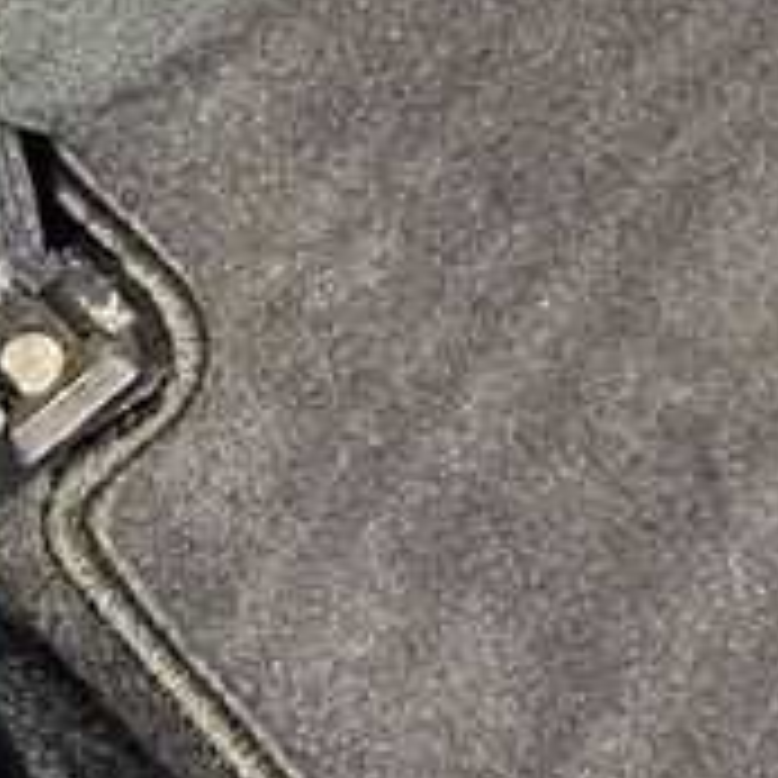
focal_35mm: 136
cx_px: 1088
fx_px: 3458
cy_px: -130
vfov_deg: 12.6
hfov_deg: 12.3
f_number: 1.8
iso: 500
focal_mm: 4.25
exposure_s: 1/40
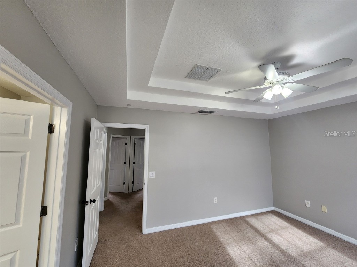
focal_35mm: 13
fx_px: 134
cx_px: 178
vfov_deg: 89.9
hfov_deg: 106.2
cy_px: 134
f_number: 2.2
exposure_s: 1/60
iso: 125
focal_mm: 2.2
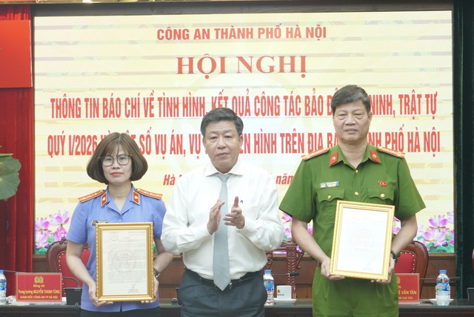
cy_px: 158
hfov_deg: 22.1
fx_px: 1212
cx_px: 237
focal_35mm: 92
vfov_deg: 14.9
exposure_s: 1/125
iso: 4000
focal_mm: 92
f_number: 7.1
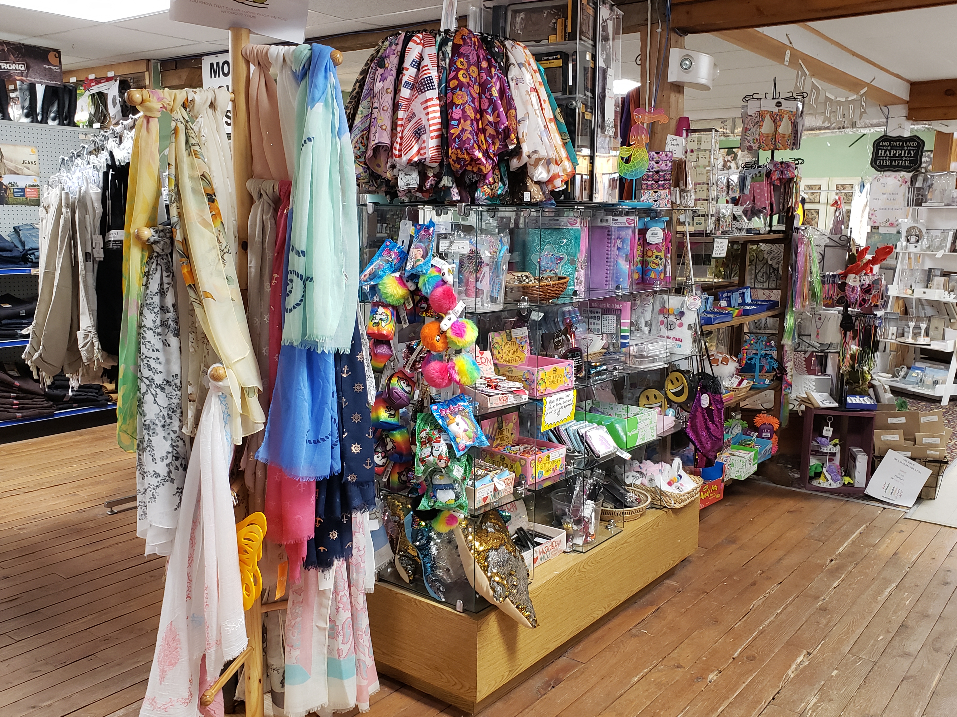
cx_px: 478
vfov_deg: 53.1
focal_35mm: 26
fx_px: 719
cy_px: 358
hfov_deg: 67.3
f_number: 2.4
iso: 250
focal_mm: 4.3
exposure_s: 1/24
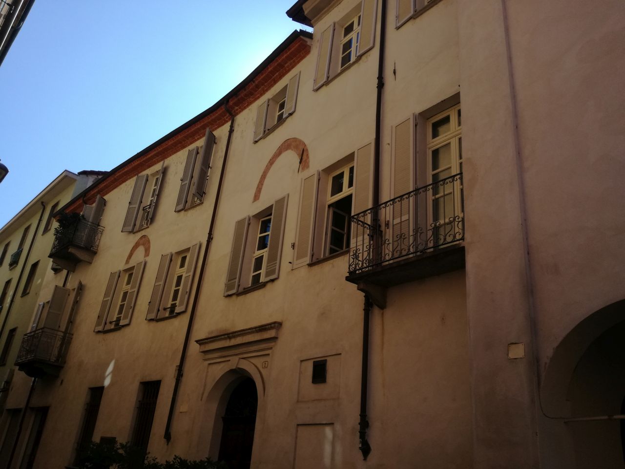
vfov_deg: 51.4
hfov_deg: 65.3
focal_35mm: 27
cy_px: 234
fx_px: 487
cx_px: 312
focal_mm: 3.79
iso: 50
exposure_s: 1/1499
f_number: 2
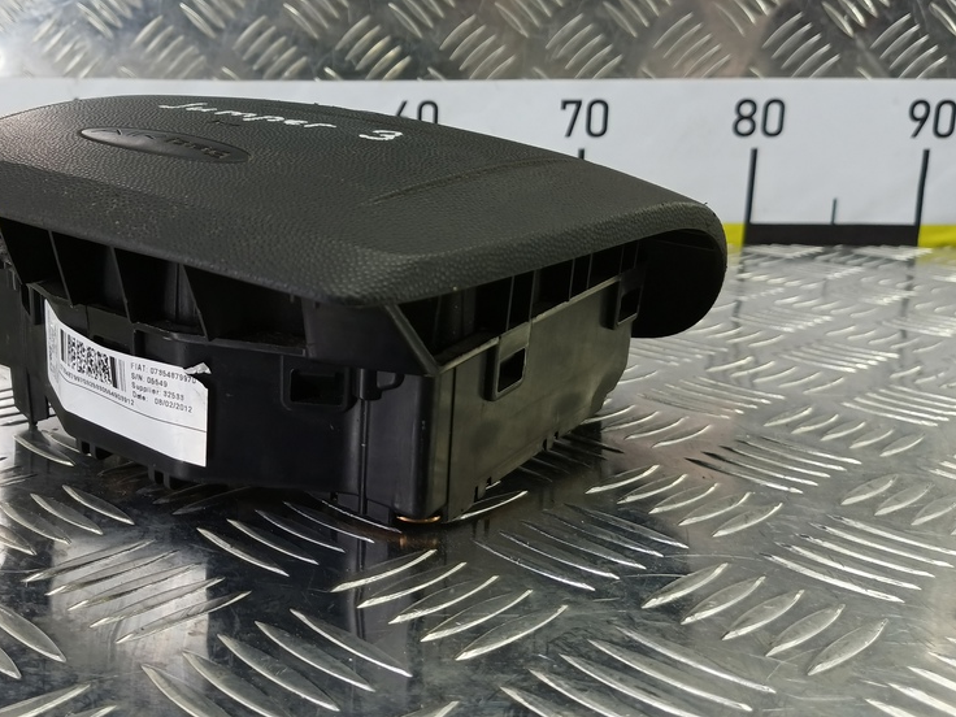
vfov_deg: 43.9
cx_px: 303
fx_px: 884
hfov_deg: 55.4
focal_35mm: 32
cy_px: 281
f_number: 1.6
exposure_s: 1/50
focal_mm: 4.11
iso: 158
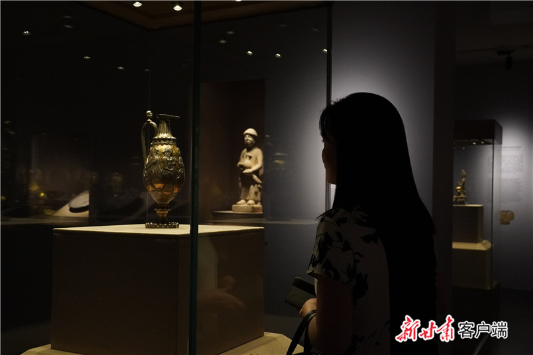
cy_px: 178
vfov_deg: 33.0
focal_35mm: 40
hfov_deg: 47.9
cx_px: 266
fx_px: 599
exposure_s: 1/60
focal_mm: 27
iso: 4000
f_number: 4.5
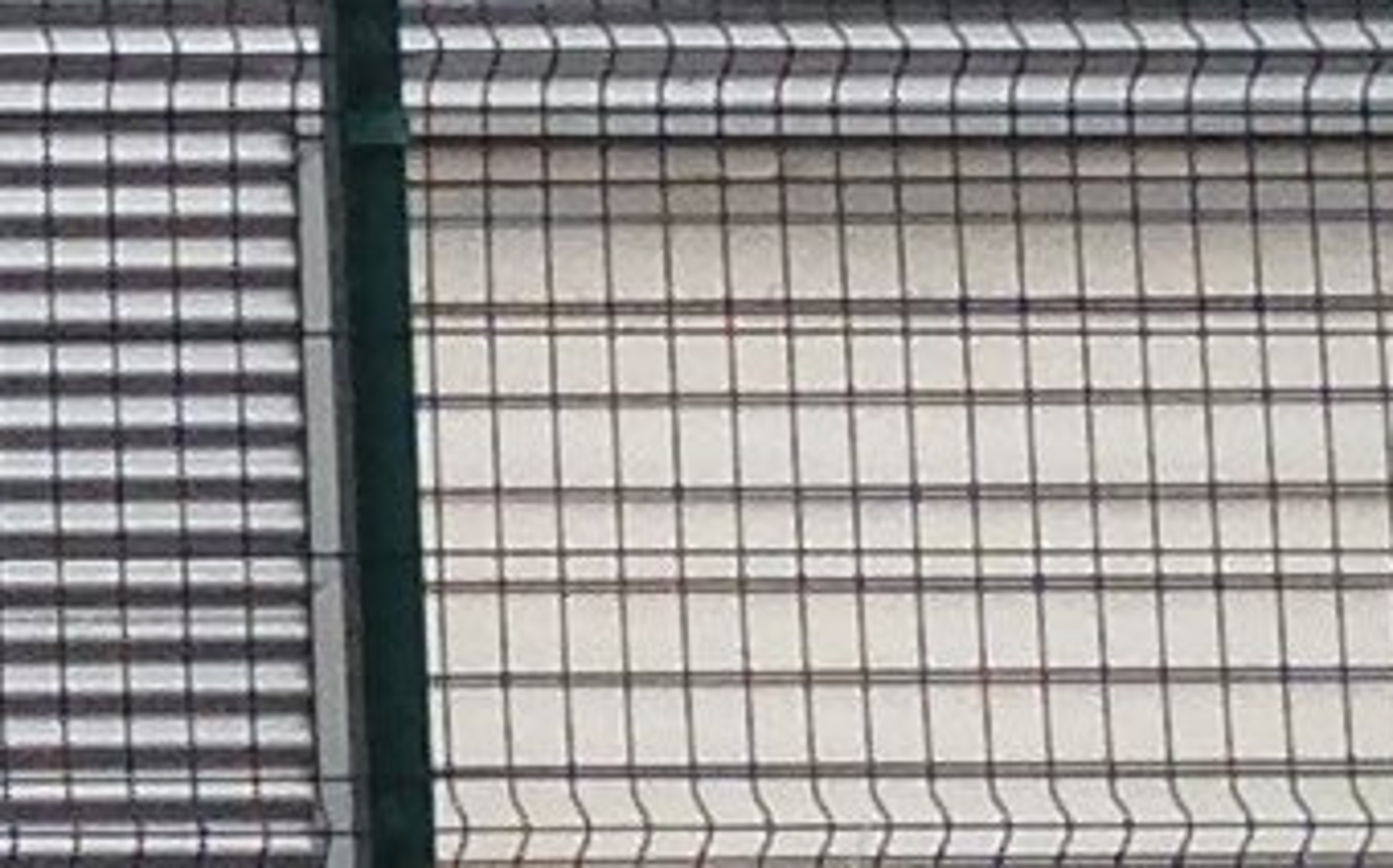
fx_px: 12747
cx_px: -2327
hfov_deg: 5.9
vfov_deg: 3.9
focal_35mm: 336
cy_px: -274
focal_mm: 4.12
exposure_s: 1/1427
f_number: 2.4
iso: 50
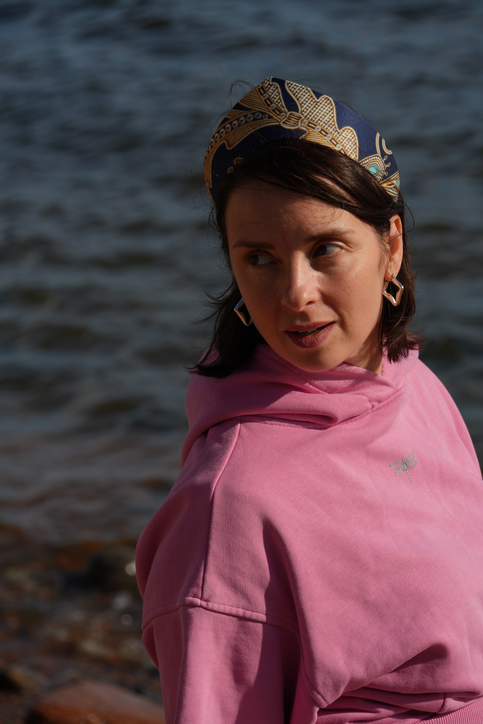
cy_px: 362
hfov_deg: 9.0
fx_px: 3059
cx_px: 242
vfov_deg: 13.5
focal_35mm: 152
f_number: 9
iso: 64
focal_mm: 152
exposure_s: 1/400
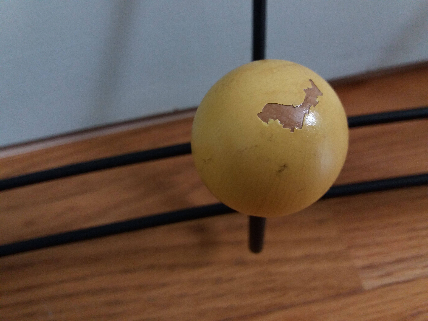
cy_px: 160
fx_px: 346
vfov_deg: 49.7
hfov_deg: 63.4
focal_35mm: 28
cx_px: 214
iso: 160
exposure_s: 1/33
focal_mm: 3.7
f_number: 1.9
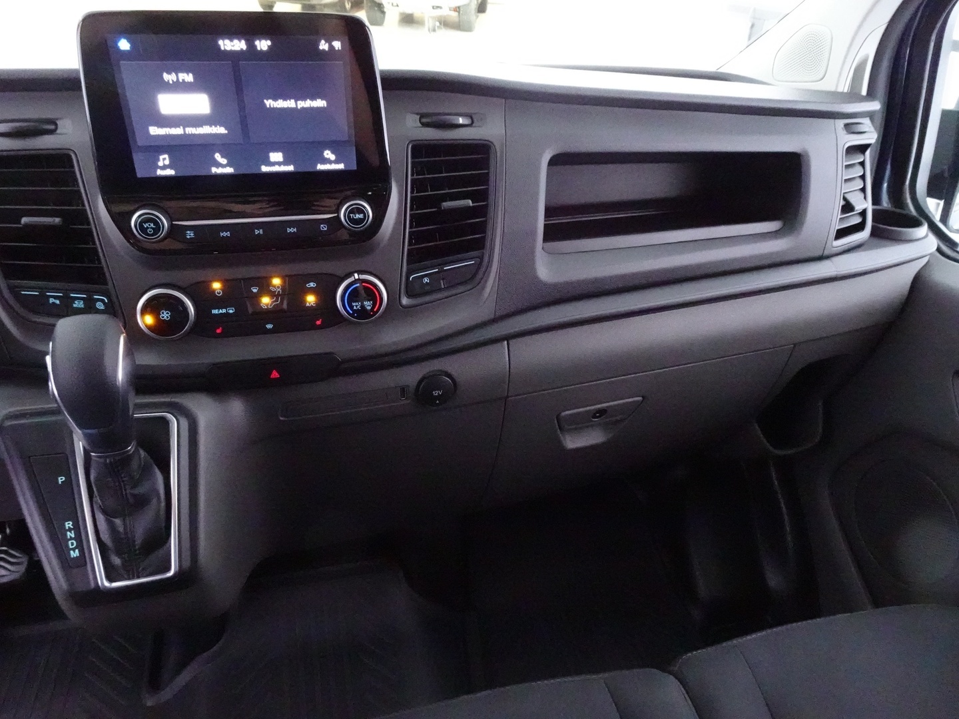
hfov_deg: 71.6
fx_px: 665
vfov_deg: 56.8
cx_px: 480
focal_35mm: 24
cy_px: 360
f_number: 3.5
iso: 3200
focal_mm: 4.25
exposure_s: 1/15
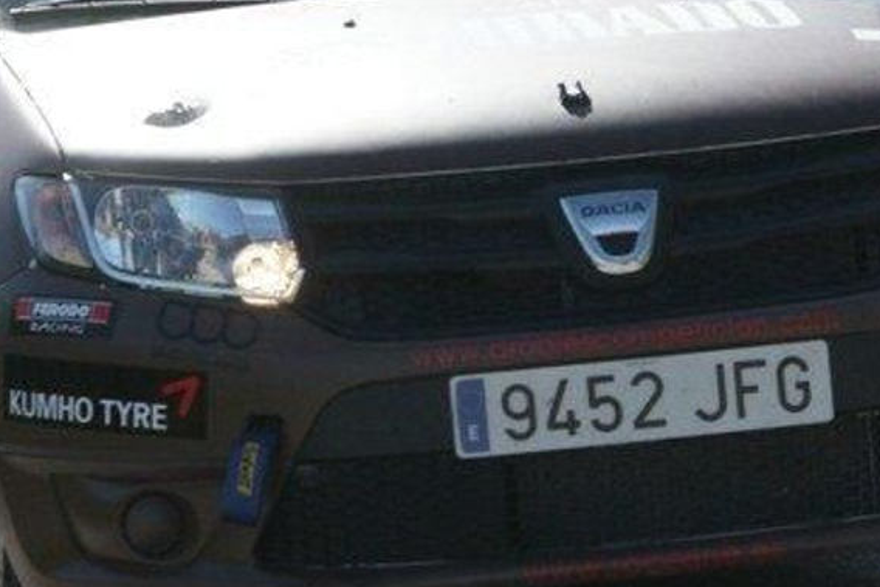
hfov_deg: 4.6
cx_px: 614
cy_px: 238
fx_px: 11027
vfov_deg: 3.1
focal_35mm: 451
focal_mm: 160
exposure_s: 1/1600
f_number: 9
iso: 800
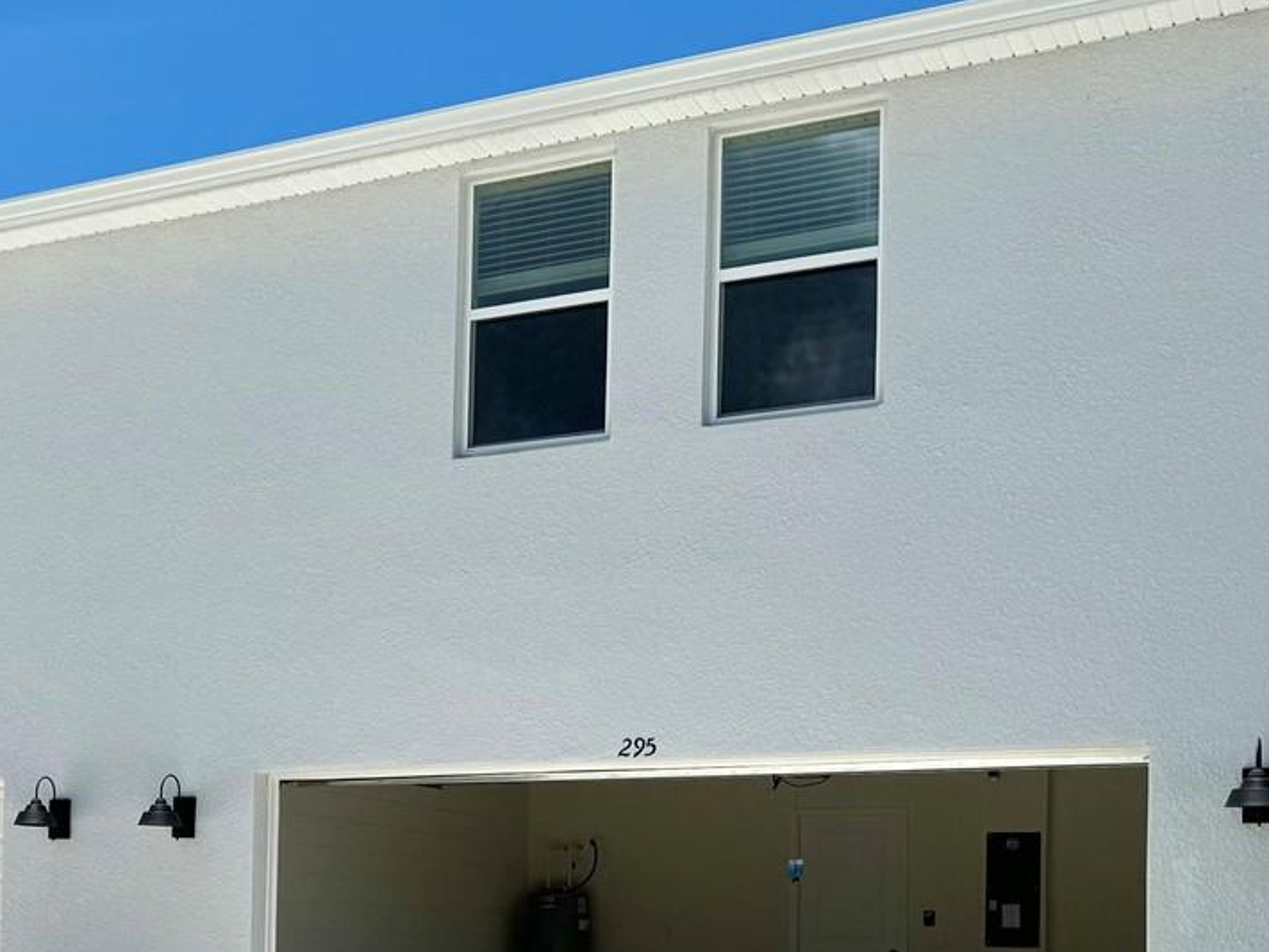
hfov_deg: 34.5
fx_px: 1979
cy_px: 872
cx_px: 264
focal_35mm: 54
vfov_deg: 26.1
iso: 80
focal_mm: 6.76
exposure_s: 1/15152
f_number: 1.78
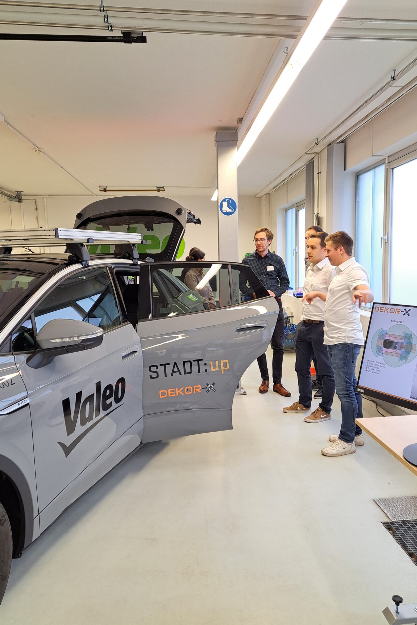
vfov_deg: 69.4
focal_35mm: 26
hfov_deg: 49.6
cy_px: 311
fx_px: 452
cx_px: 213
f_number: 1.8
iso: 50
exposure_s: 1/100
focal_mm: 5.23
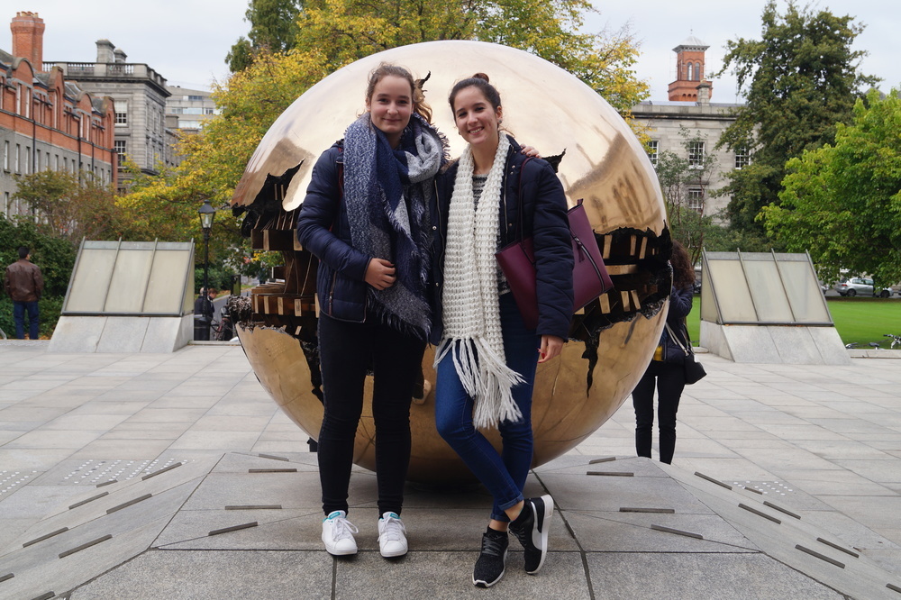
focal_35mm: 52
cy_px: 300
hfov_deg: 37.9
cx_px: 450
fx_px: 1313
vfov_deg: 25.7
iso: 100
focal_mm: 35
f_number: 6.3
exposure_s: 1/80
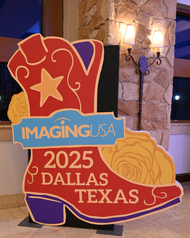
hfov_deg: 43.4
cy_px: 142
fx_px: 239
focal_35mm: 34
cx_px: 95
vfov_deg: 52.5
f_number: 4
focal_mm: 30
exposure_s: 1/60
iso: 3200
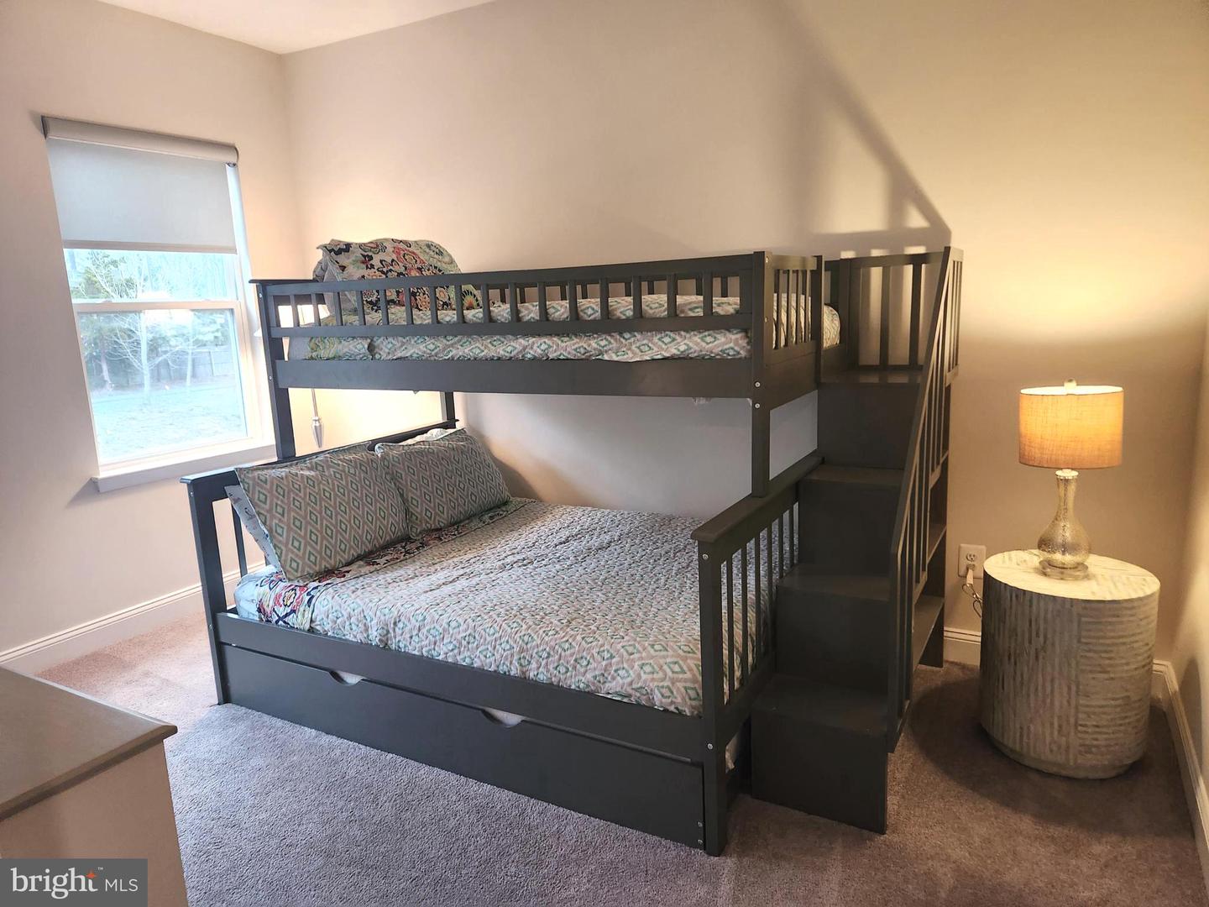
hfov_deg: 73.9
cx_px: 604
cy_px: 454
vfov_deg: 58.9
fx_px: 803
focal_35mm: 23
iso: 400
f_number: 1.8
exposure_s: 1/120
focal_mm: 5.4
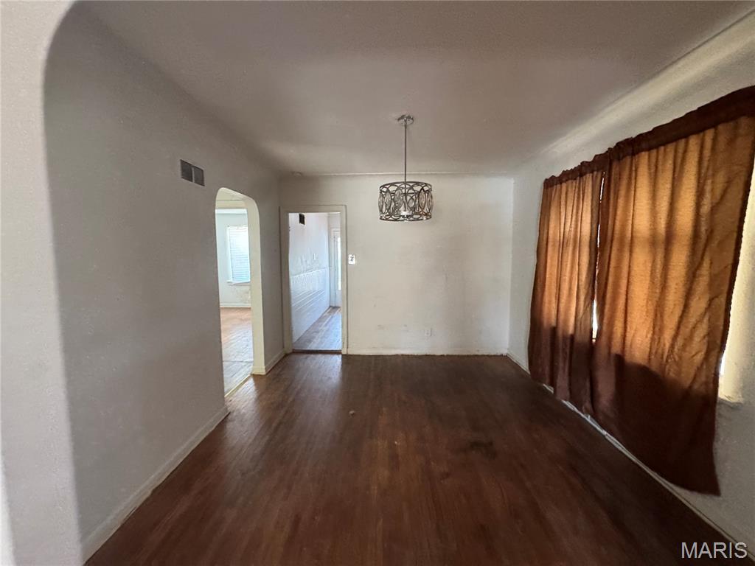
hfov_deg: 102.1
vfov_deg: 85.7
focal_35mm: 14
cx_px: 378
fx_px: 305
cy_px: 283
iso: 320
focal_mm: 2.22
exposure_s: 1/61
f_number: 2.2
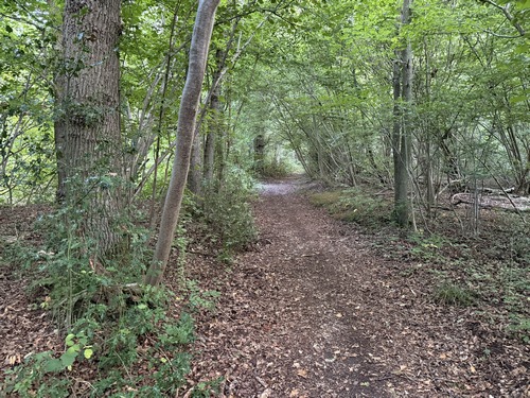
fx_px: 367
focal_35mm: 24
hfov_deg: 71.6
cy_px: 199
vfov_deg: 56.8
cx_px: 265
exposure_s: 1/40
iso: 1000
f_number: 1.78
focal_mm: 6.76
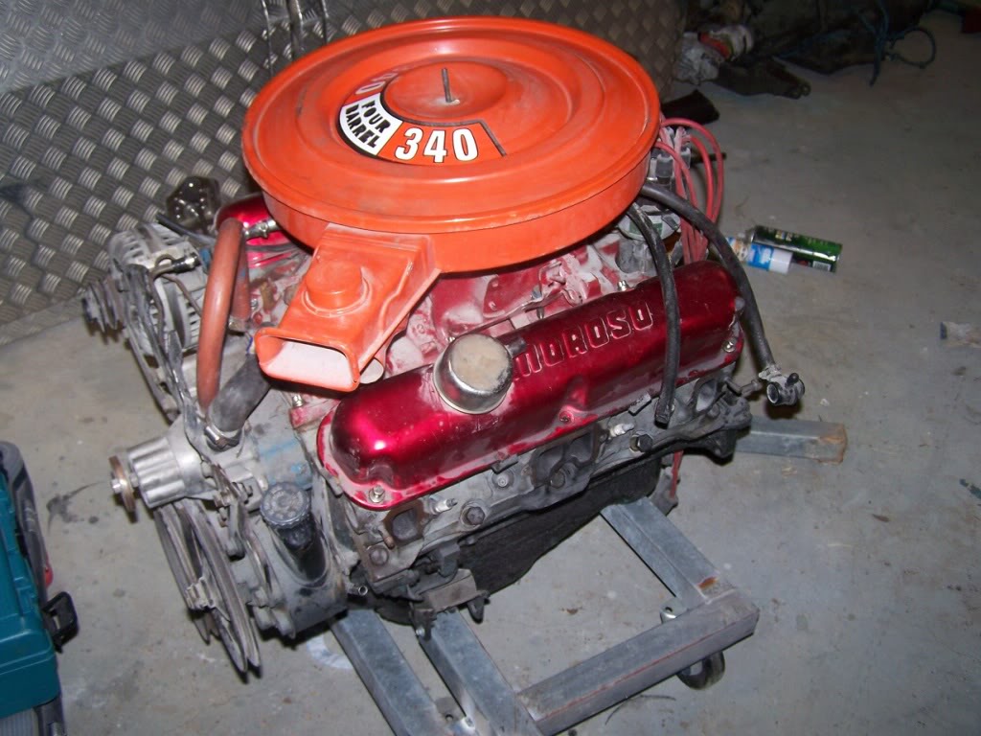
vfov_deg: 37.7
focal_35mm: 38
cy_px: 368
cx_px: 490
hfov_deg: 49.0
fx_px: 1077
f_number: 2.8
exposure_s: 1/60
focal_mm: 6.3
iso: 80
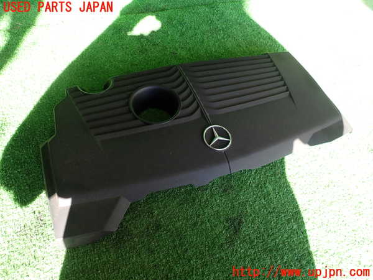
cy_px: 140
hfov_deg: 69.4
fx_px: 269
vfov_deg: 54.9
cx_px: 186
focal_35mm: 25
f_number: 2.8
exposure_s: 1/60
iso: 100
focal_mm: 4.5
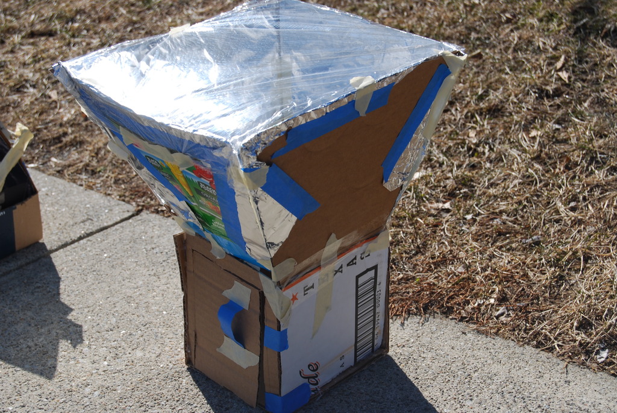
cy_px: 206
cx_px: 308
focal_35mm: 75
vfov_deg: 18.2
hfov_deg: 27.0
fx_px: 1287
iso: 100
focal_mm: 50
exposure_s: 1/250
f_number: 8
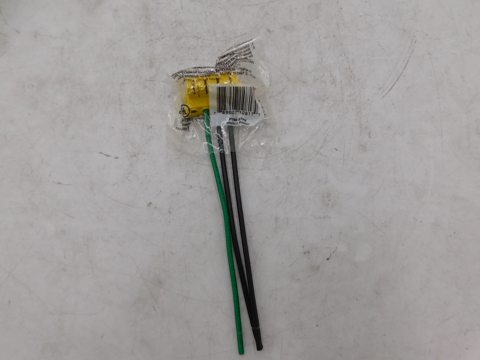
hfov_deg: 73.9
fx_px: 319
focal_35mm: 23
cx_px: 240
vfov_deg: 58.9
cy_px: 180
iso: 125
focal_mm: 4
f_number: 3
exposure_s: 1/320
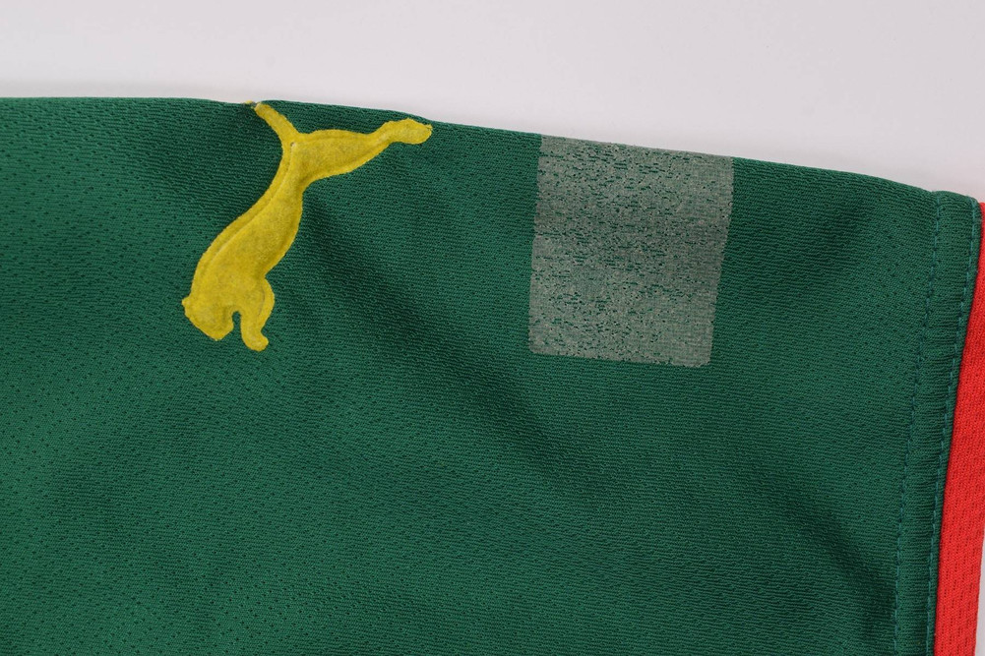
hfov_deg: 43.6
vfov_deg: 29.9
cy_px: 328
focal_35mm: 45
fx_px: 1231
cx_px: 492
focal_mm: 30
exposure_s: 1/60
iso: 400
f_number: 11
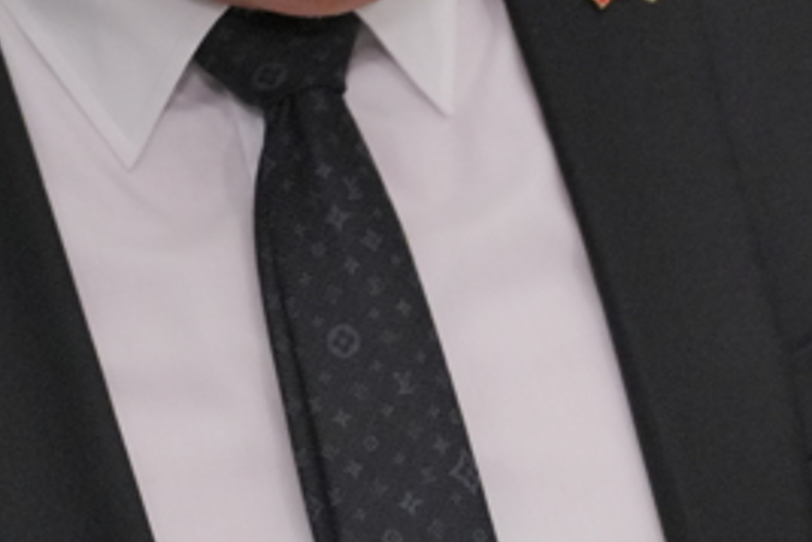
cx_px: 1439
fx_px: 11906
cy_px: -566
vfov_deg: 2.6
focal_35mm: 528
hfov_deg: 3.9
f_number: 3.2
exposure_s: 1/200
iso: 1600
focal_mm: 103.9
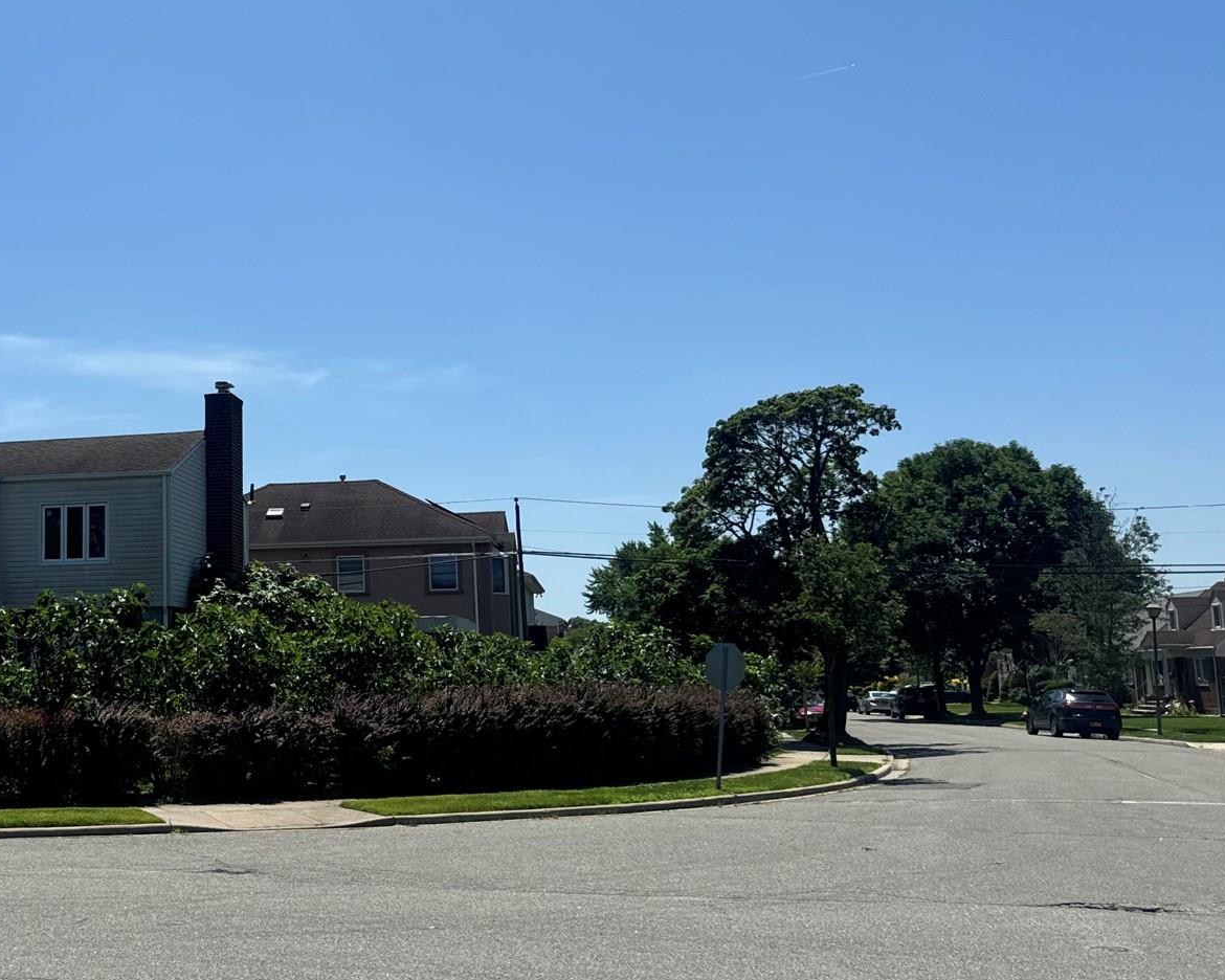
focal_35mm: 41
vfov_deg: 36.5
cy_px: 443
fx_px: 1486
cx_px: 225
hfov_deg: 42.5
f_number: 1.78
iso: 80
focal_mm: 6.76
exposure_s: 1/7092
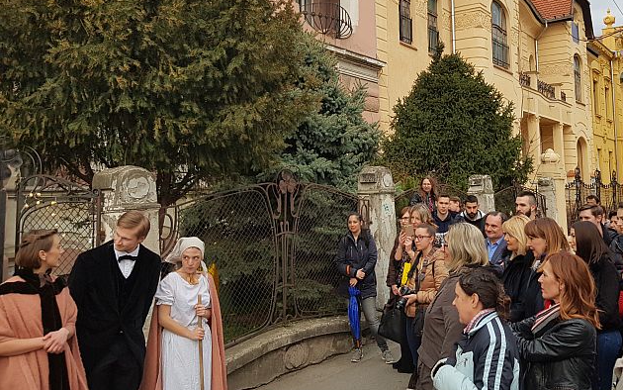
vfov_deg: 35.9
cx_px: 378
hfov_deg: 54.9
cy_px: 126
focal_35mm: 35
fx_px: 594
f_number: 1.7
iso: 80
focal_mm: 4.2
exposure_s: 1/100
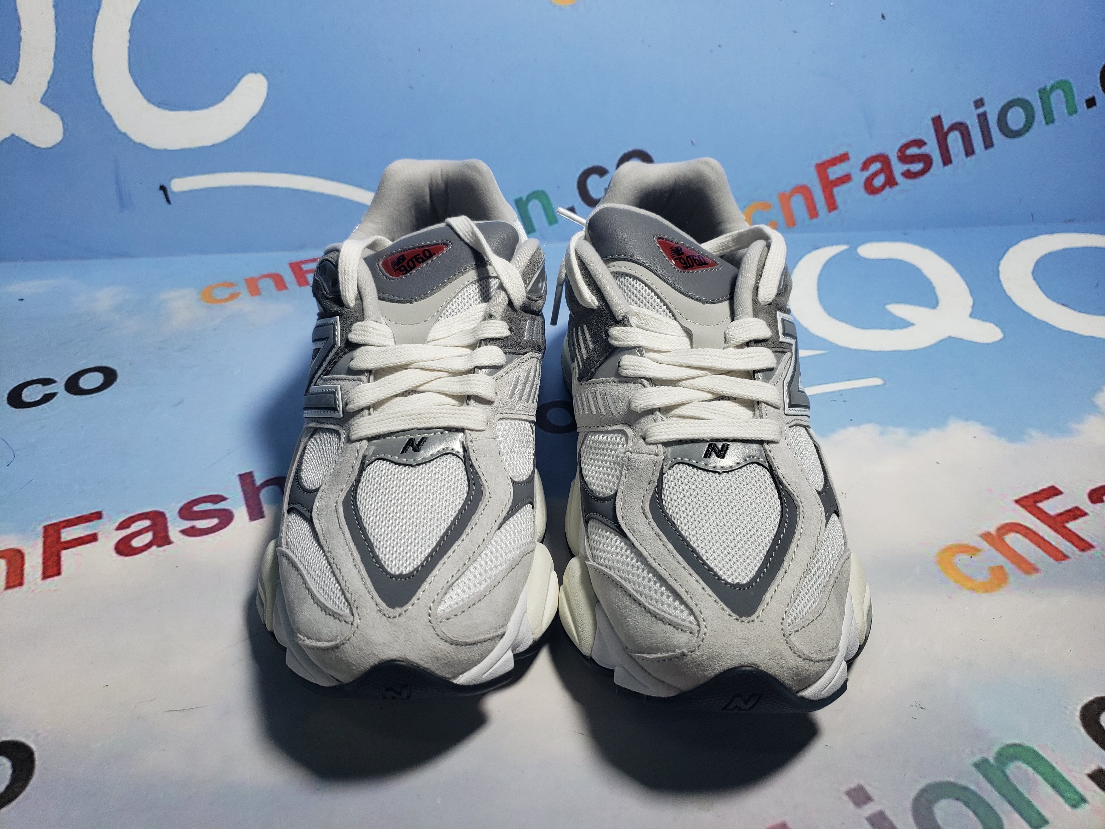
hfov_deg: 67.3
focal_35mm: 26
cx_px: 552
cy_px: 414
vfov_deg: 53.1
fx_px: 830
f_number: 1.5
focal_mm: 4.3
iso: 50
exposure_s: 1/441
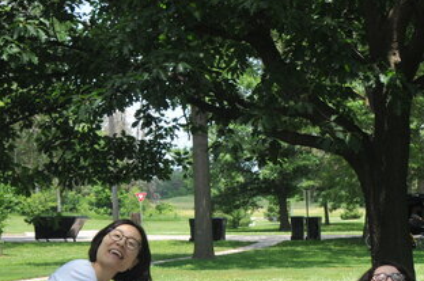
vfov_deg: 12.9
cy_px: 299
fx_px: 1223
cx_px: 391
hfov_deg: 19.3
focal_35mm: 104
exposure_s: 1/500
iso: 640
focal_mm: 30
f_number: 11
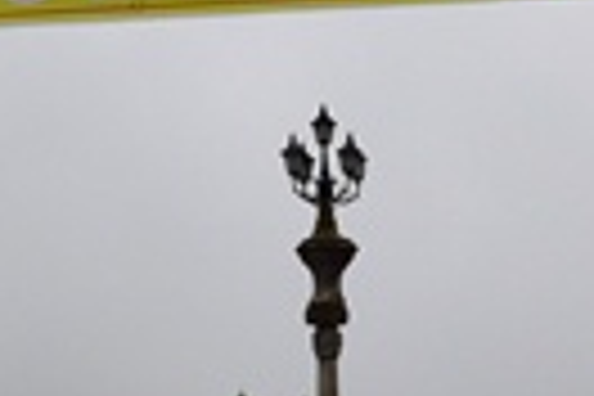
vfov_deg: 7.8
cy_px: 461
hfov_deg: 11.6
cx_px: 675
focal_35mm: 174
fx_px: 2871
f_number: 10
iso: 400
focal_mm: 24
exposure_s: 1/250
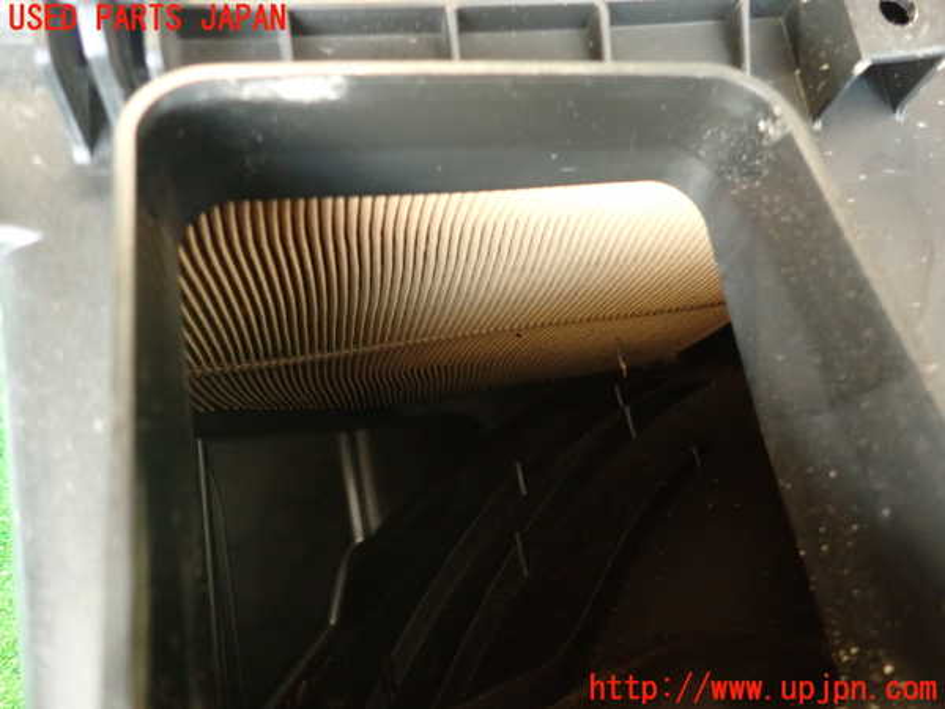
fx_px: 682
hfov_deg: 69.4
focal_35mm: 25
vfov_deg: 54.9
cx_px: 472
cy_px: 354
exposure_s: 1/25
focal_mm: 4.5
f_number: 2
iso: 800
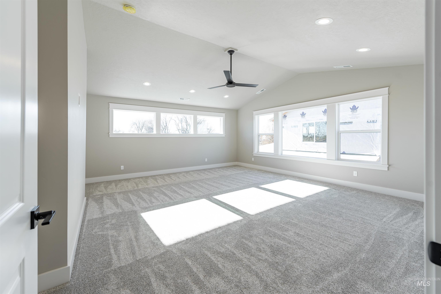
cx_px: 220
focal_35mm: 14
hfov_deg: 104.2
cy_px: 147
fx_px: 172
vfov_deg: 81.3
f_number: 5
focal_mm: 14
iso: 100
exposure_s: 1/60
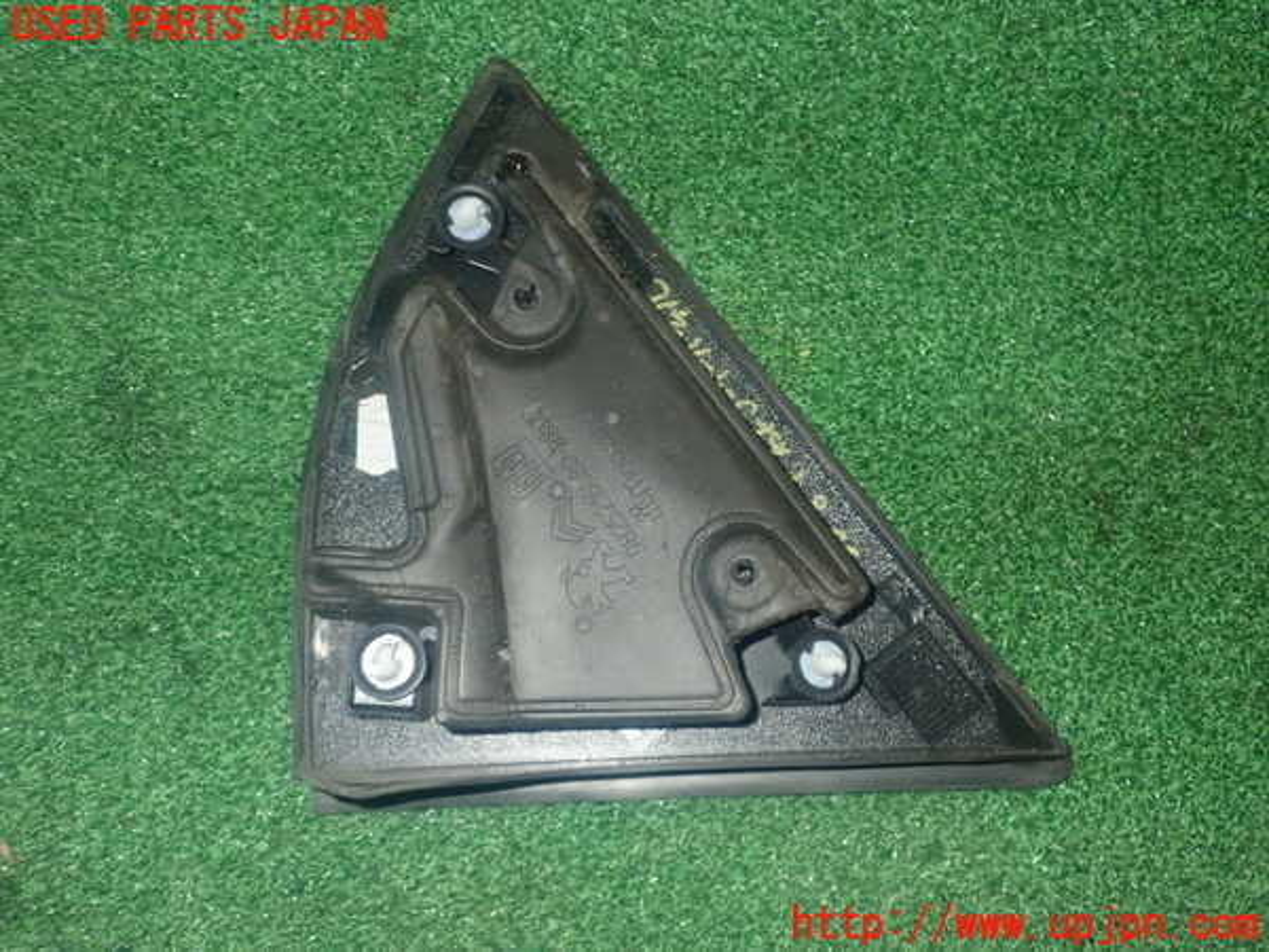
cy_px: 476
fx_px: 1320
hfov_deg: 51.4
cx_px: 634
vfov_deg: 39.7
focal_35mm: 36
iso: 800
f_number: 7.1
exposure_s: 1/40
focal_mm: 6.37
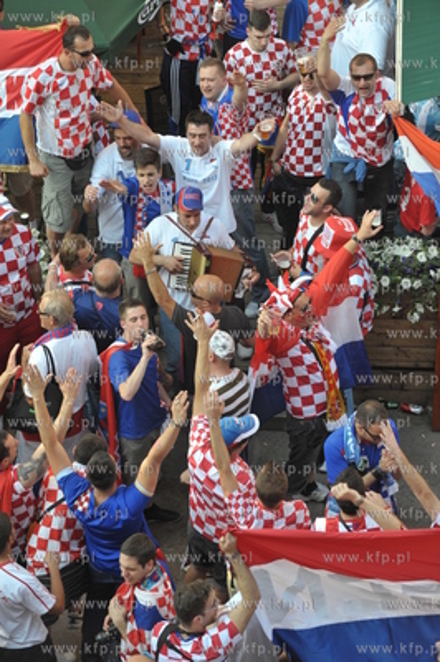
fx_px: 2571
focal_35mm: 140
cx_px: 220
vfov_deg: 14.7
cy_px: 331
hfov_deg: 9.8
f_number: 6.3
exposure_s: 1/250
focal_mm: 140
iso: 400
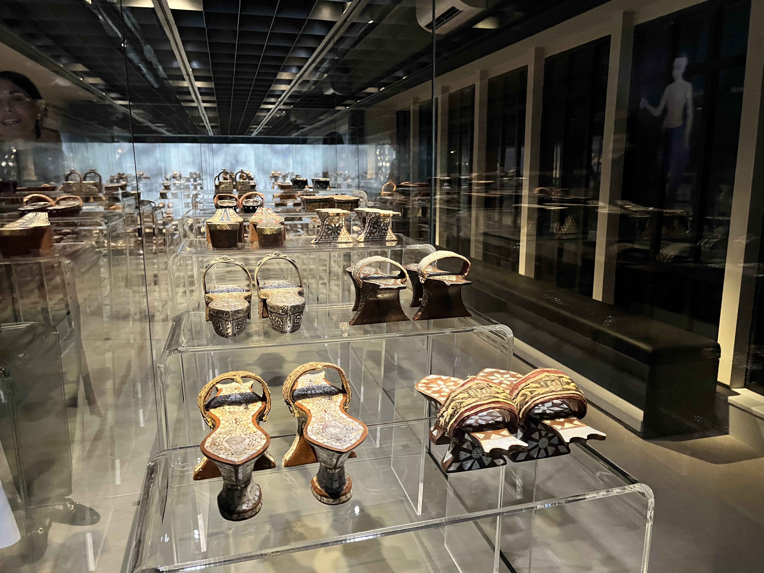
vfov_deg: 53.1
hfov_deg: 67.3
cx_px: 382
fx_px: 574
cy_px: 286
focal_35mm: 26
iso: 640
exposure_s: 1/34
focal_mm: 5.1
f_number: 1.6
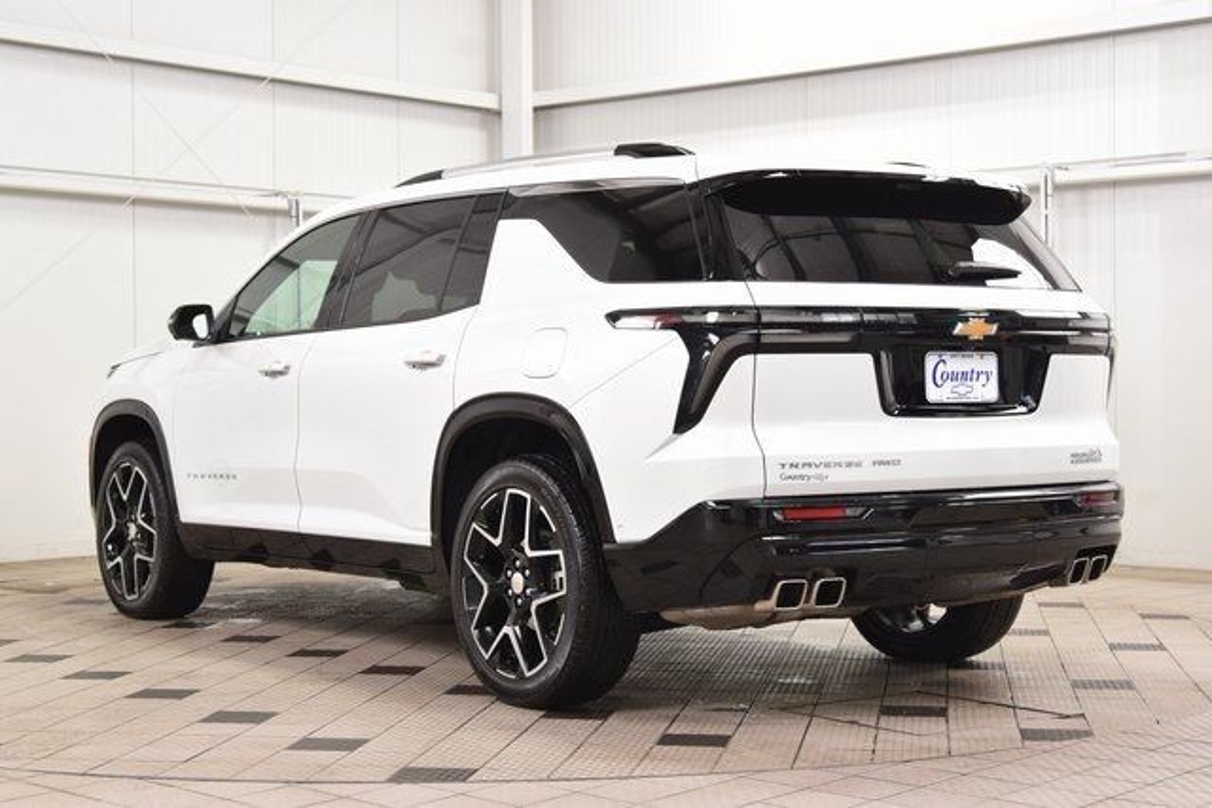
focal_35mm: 60
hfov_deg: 33.4
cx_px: 606
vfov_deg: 22.6
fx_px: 2020
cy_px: 404
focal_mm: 40
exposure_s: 1/60
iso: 1600
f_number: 7.1
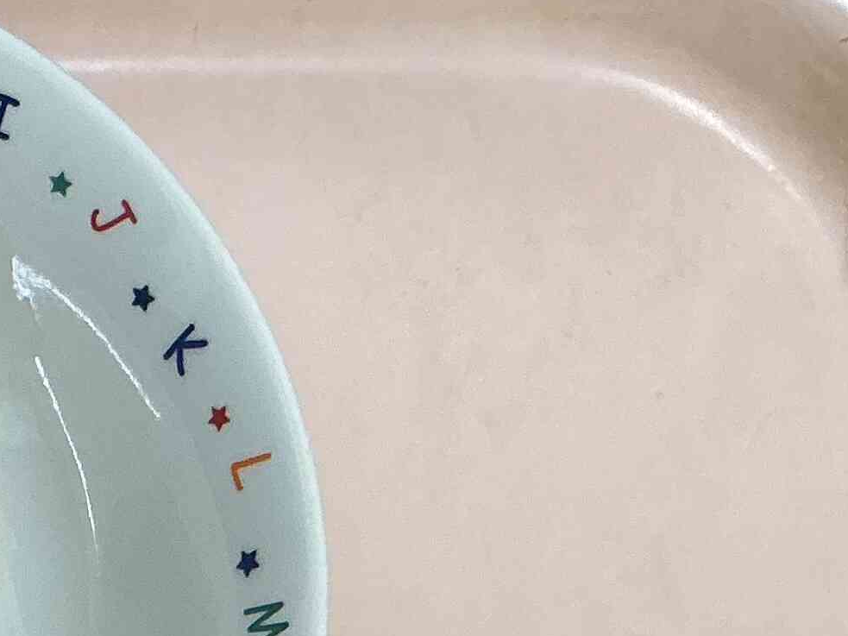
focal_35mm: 119
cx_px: -530
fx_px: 2915
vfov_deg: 11.6
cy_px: 1131
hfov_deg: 15.0
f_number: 1.8
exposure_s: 1/60
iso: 64
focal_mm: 3
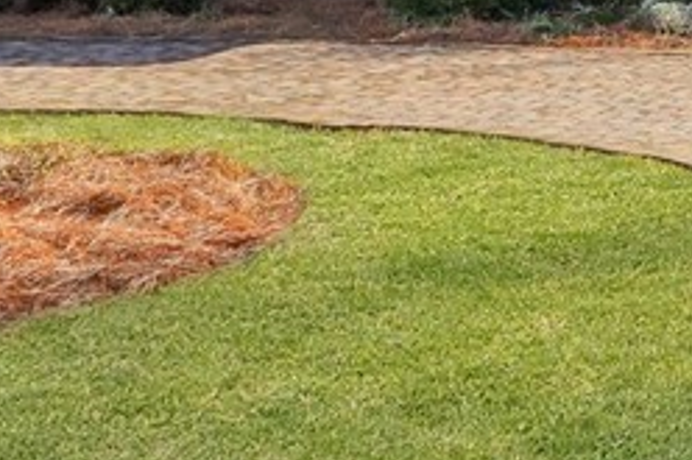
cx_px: 1337
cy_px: -144
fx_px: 2190
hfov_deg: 15.0
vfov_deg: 11.7
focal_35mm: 114
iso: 320
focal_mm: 26
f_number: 9
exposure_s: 1/200
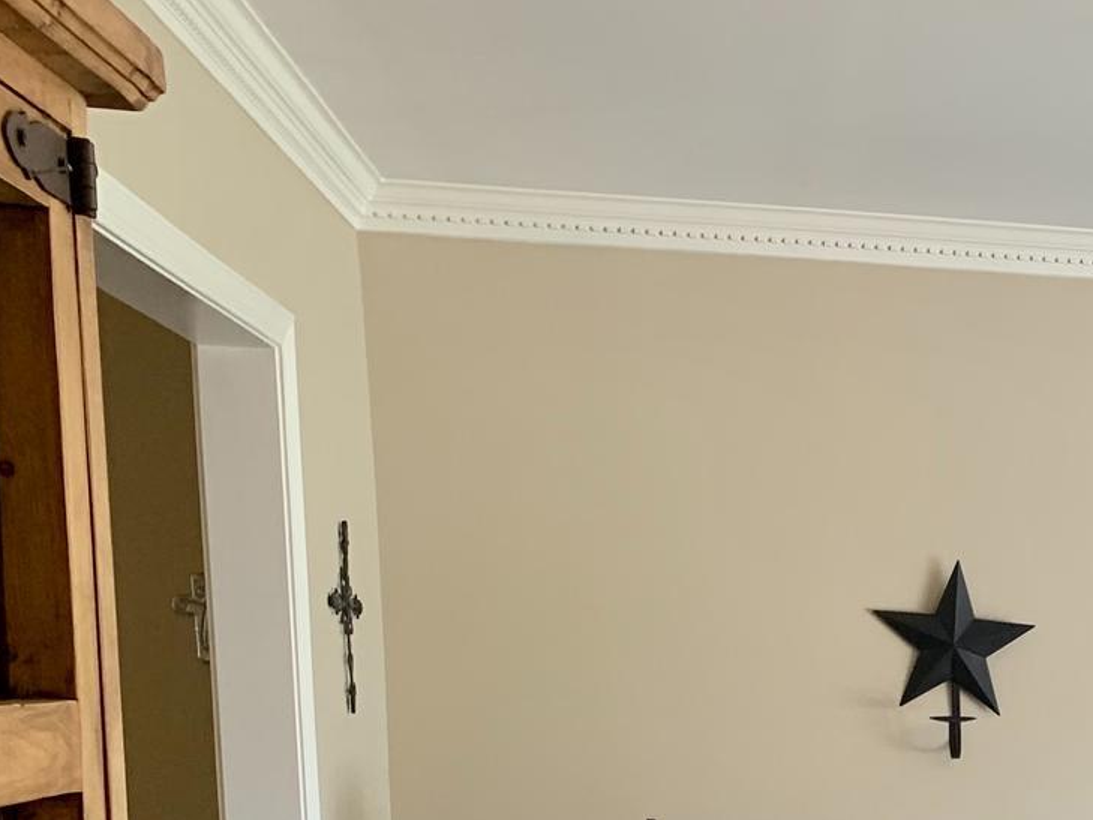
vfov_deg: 18.8
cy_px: 1054
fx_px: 2305
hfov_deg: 23.6
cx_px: 1409
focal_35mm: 73
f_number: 1.8
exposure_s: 1/60
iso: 64
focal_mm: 4.25
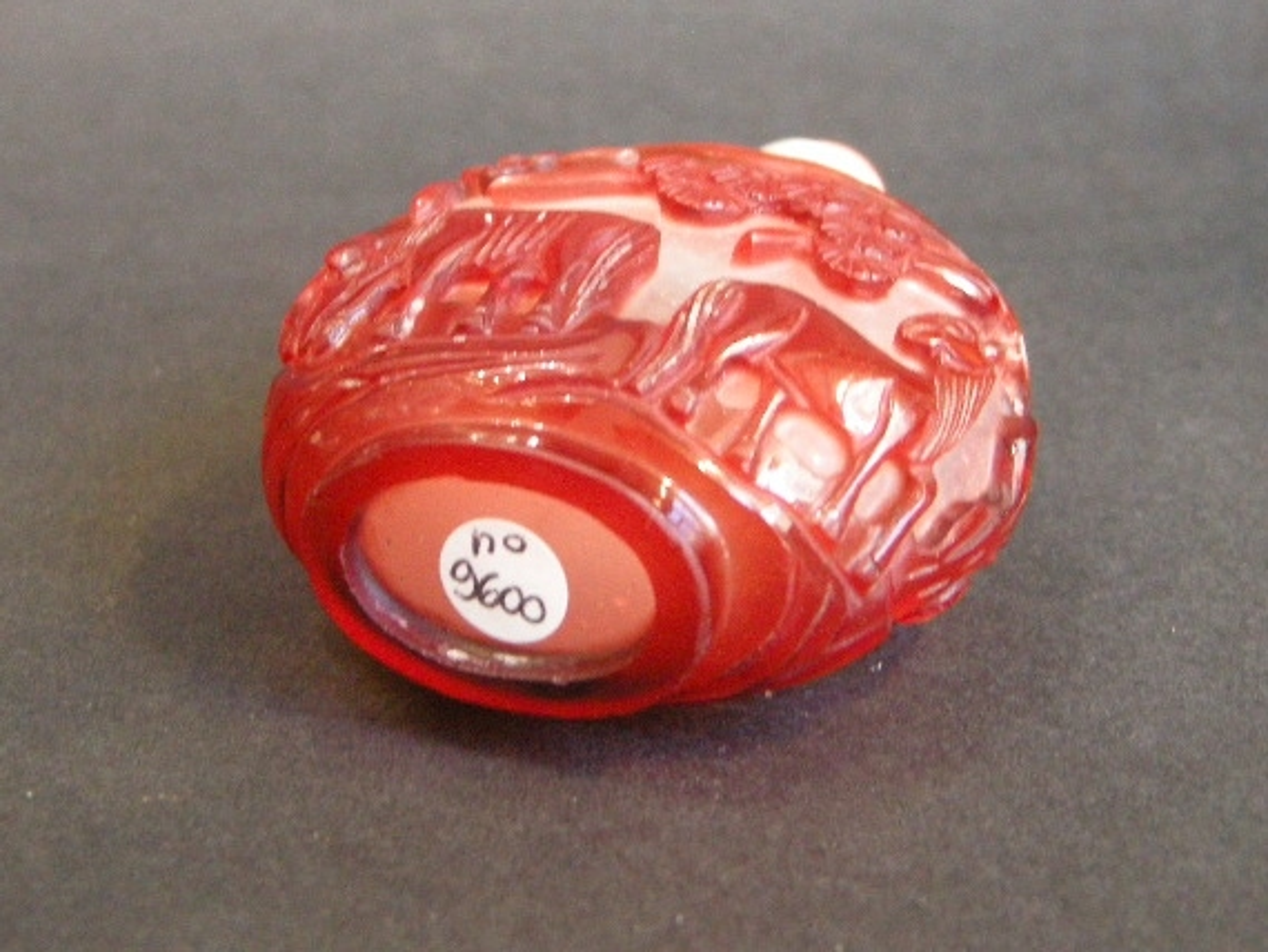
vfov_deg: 40.7
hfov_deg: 52.6
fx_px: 1283
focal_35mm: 35
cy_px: 476
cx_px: 634
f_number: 2.7
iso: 400
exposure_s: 1/15.8
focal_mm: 7.5
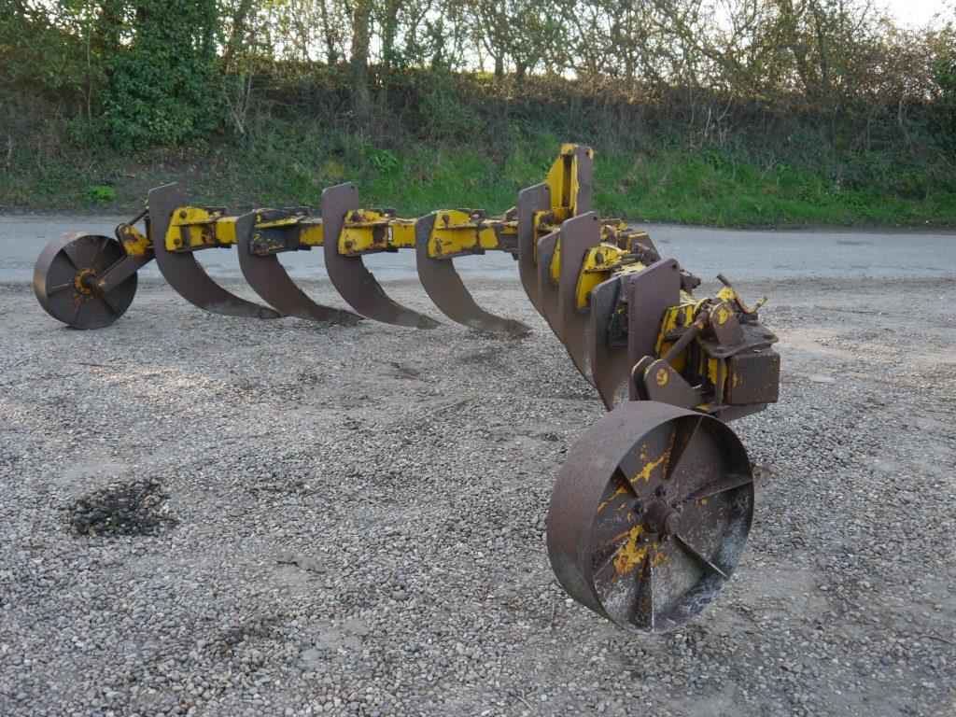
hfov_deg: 51.4
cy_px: 358
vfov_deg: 39.7
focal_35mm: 36
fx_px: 994
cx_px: 478
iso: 160
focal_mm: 18
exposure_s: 1/60
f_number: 4
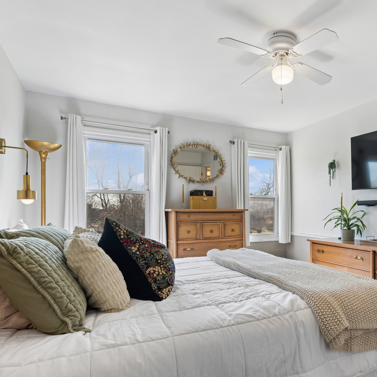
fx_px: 308
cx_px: 288
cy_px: 209
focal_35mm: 25
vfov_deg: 62.8
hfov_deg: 59.2
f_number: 8
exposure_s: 1/60
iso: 400
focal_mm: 17
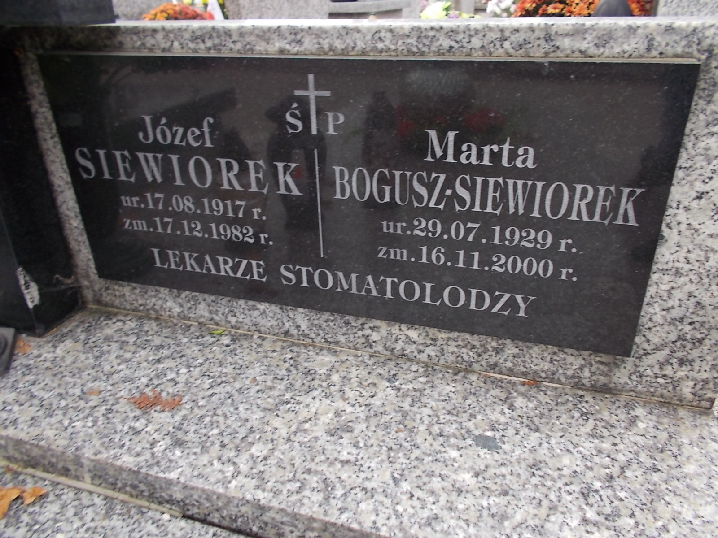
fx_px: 539
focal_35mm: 26
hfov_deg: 67.3
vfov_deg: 53.1
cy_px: 269
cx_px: 359
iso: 80
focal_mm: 4.6
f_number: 3.2
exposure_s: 1/100
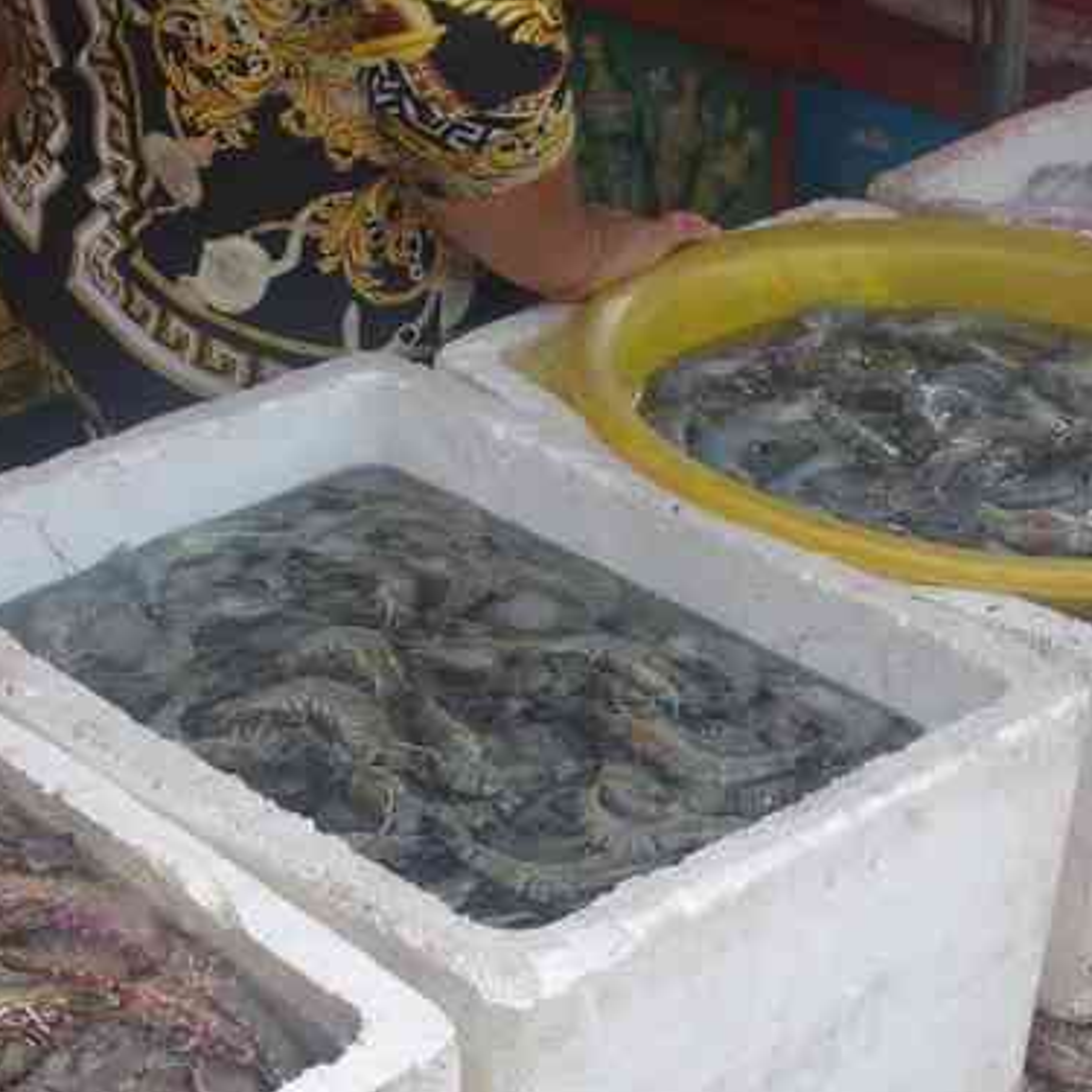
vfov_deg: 22.1
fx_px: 2789
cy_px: 641
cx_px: 409
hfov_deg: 22.1
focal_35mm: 78
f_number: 10
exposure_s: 1/50
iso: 200
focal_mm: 23
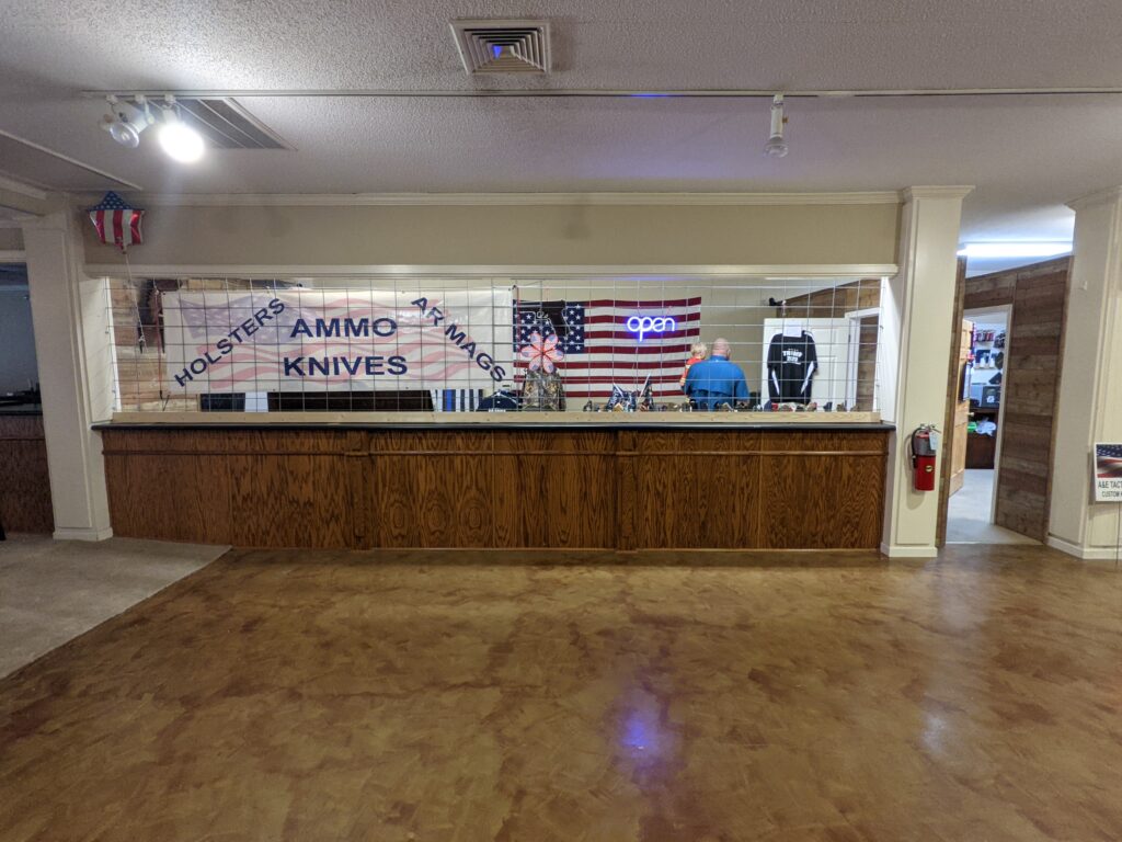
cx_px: 561
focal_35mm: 16
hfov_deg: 94.5
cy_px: 421
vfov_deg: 78.1
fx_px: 519
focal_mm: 2.22
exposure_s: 1/24
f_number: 2.2
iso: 266
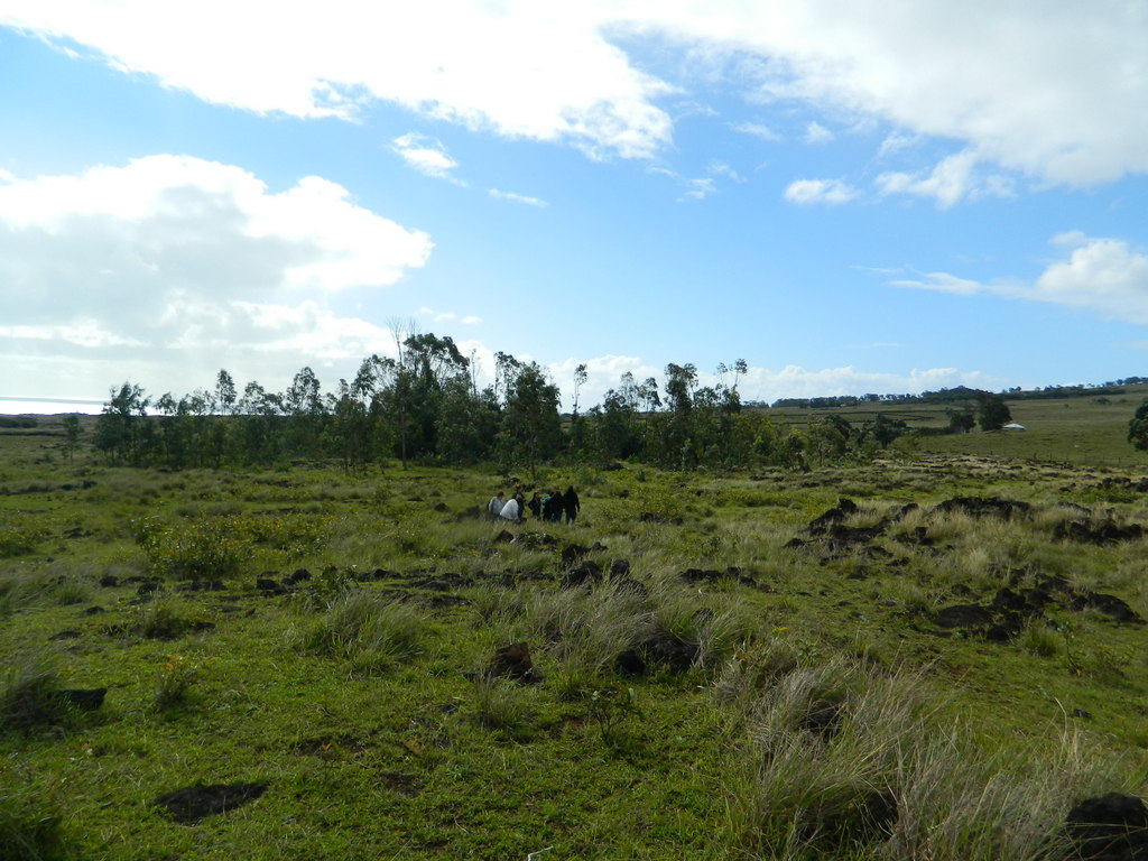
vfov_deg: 54.9
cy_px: 430
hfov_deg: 69.4
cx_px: 574
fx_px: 829
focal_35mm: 25
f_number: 8.7
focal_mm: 4.5
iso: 80
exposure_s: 1/160
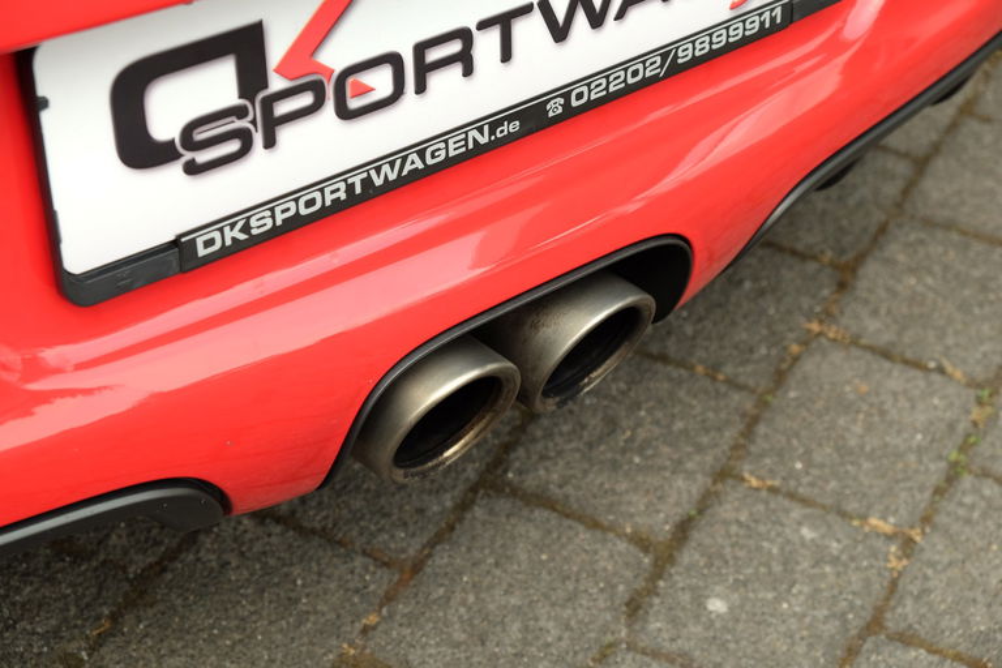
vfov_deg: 17.9
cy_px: 334
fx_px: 2115
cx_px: 501
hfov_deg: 26.7
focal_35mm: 76
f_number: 5.6
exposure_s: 1/150
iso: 200
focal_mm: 50.5
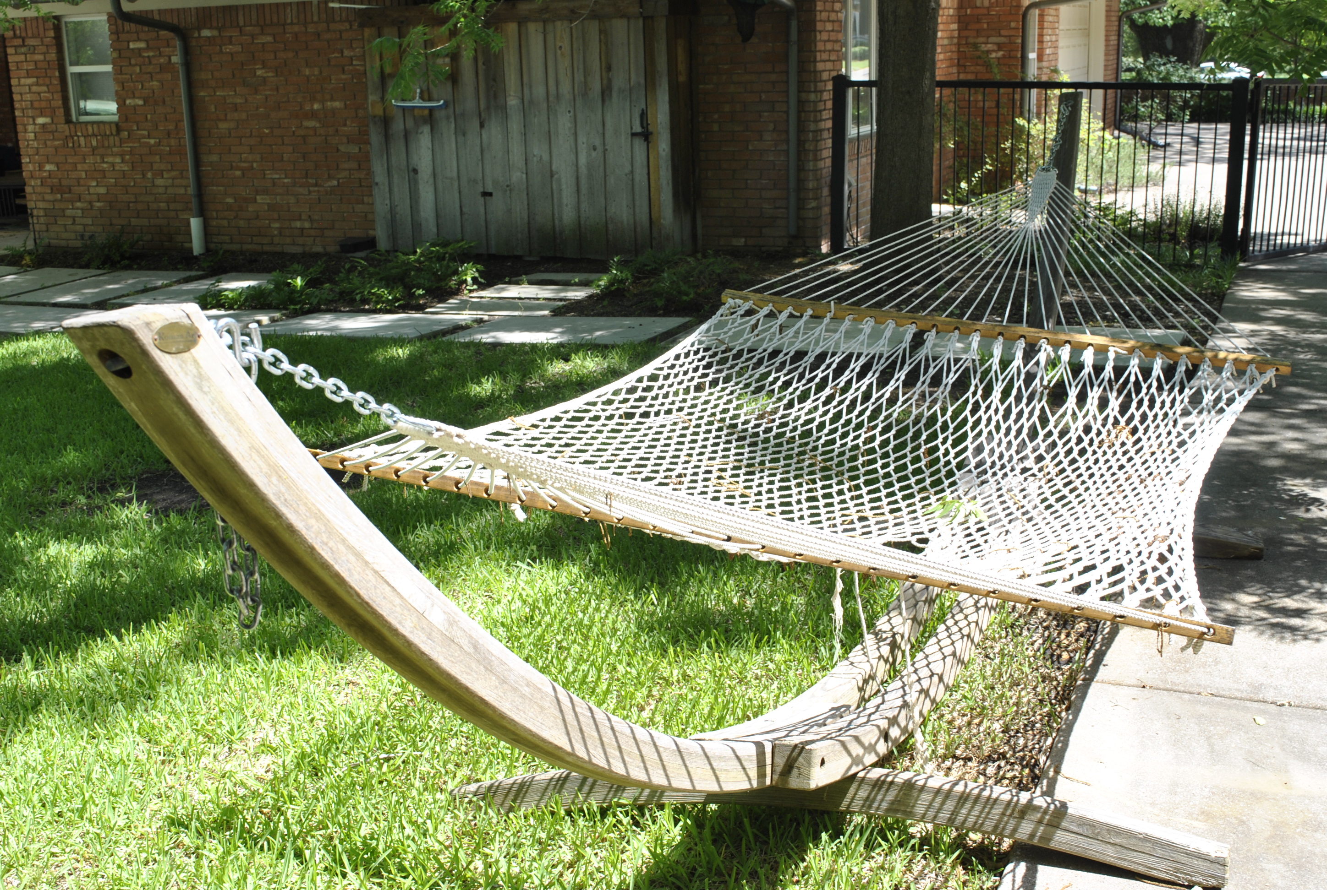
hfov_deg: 46.3
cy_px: 445
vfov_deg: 32.0
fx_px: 1551
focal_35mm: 42
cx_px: 664
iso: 100
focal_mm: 28
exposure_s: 1/60
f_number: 10
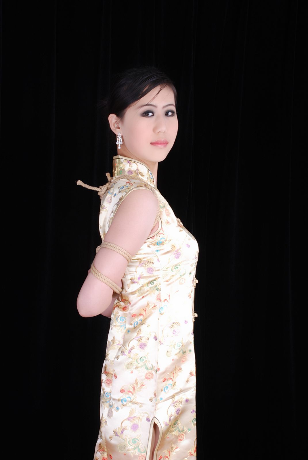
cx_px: 154
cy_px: 230
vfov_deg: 28.0
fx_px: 921
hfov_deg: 19.0
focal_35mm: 72
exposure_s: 1/8
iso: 100
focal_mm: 48
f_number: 13
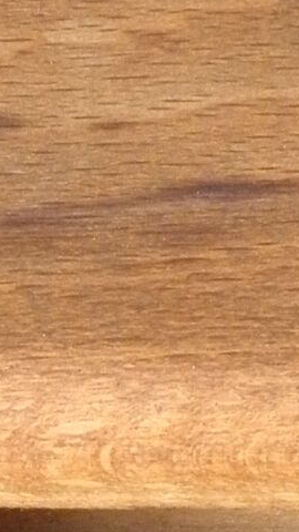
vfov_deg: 9.7
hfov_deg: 5.4
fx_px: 3115
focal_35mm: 221
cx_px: 491
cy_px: 570
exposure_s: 1/30
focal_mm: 6.8
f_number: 3.7
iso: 200
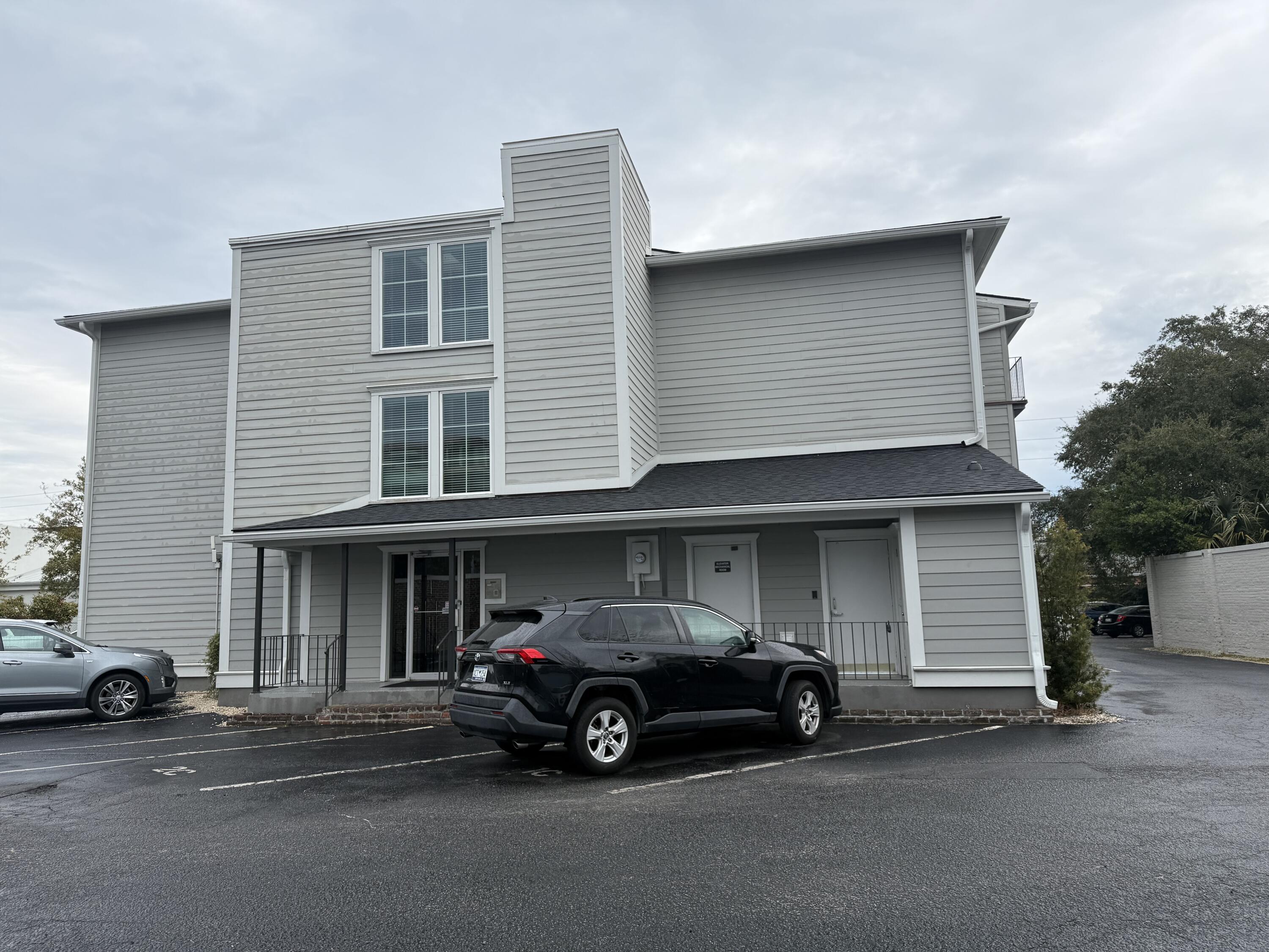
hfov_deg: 71.6
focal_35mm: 24
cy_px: 476
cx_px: 634
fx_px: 880
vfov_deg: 56.8
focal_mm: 6.76
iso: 80
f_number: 1.78
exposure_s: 1/1901
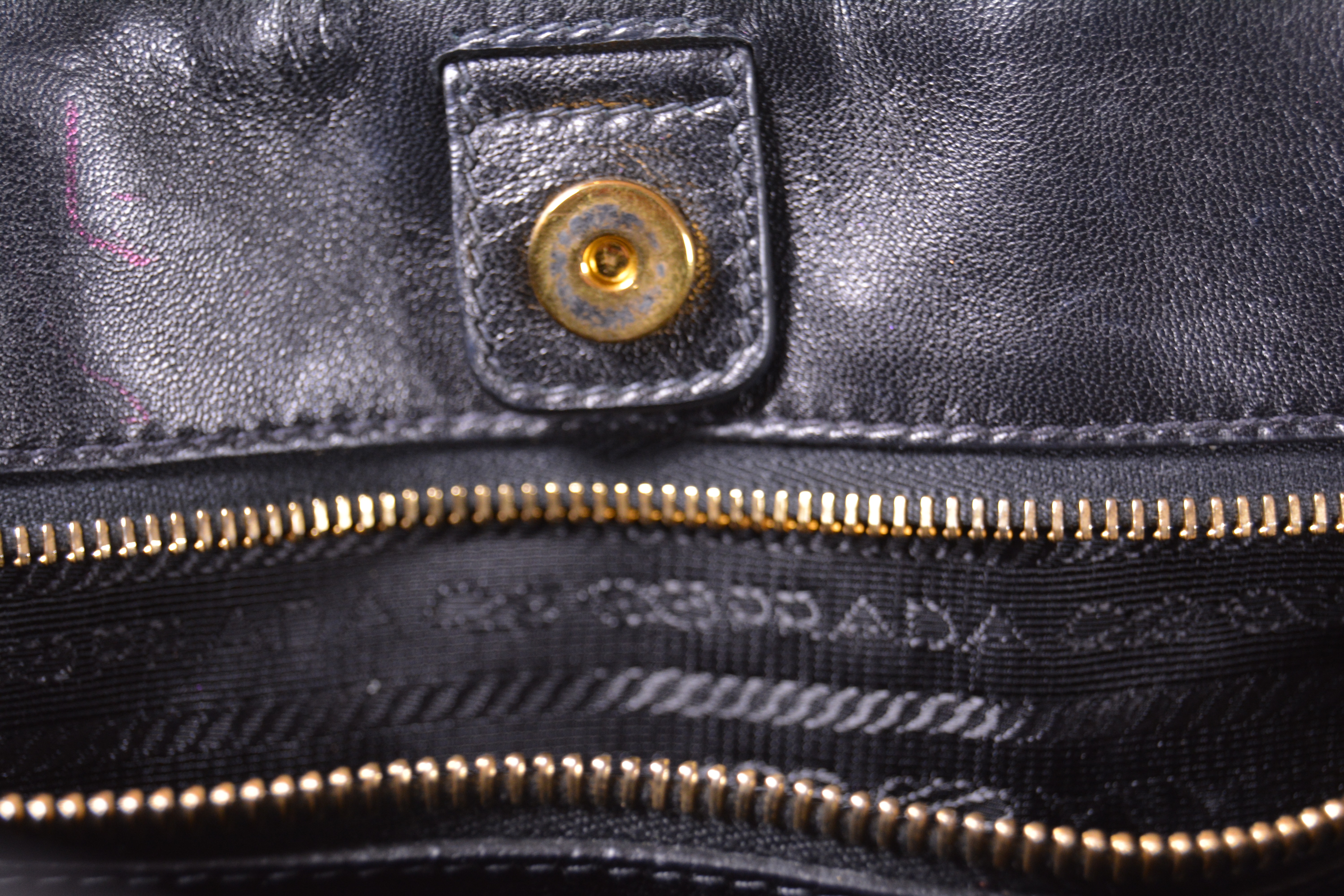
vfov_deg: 16.6
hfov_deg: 24.6
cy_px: 448
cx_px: 672
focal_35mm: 82
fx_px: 3080
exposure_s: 1/50
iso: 800
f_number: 5.6
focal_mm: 55
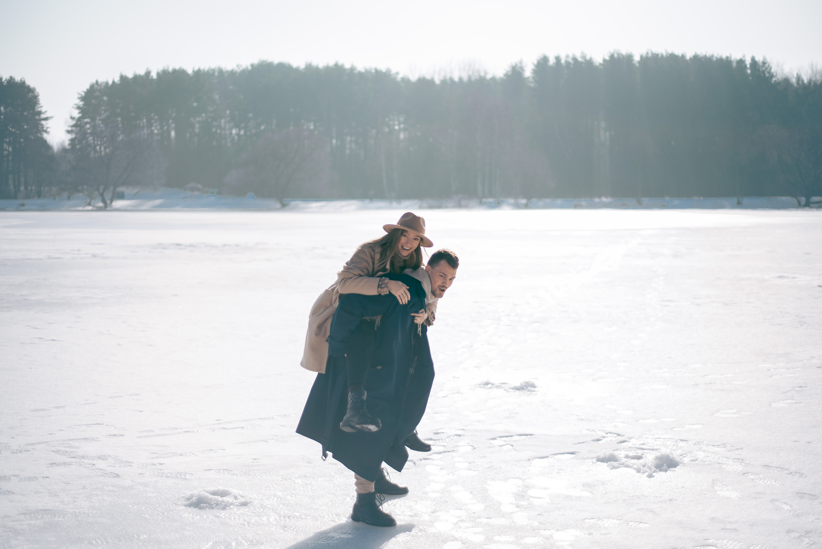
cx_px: 411
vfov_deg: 27.0
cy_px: 274
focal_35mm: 50
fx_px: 1142
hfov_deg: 39.6
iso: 100
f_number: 1.8
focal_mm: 50
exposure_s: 1/4000
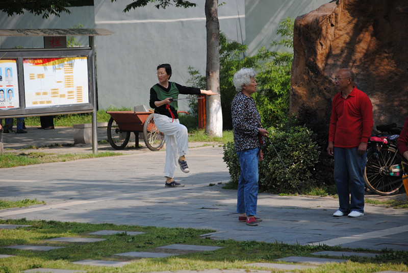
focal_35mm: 150
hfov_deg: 13.7
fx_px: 1702
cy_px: 136
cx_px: 204
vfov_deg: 9.2
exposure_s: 1/800
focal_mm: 100
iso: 200
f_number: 4.5
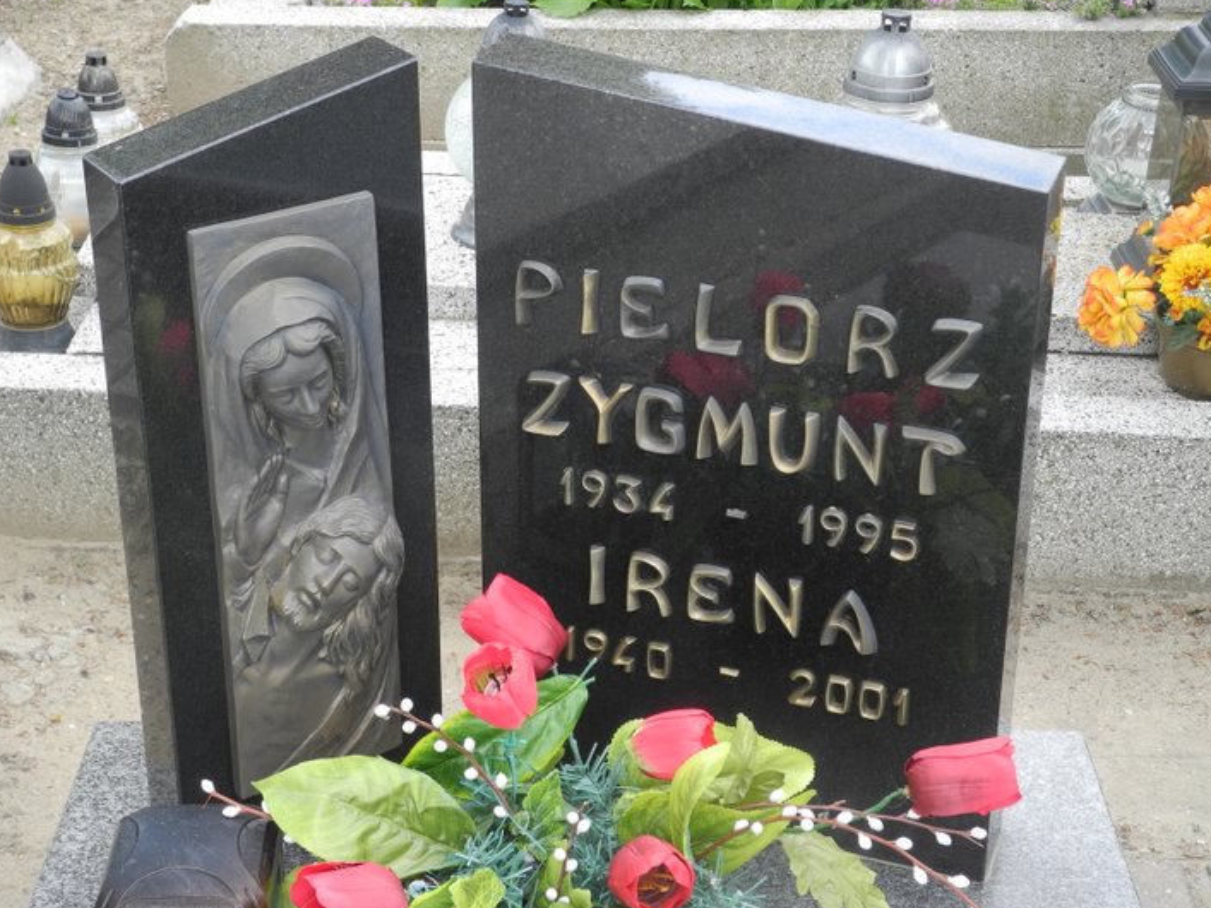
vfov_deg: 21.3
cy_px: 433
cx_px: 564
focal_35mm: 69
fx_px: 2413
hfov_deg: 28.2
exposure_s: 1/125
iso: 100
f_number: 3.5
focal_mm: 13
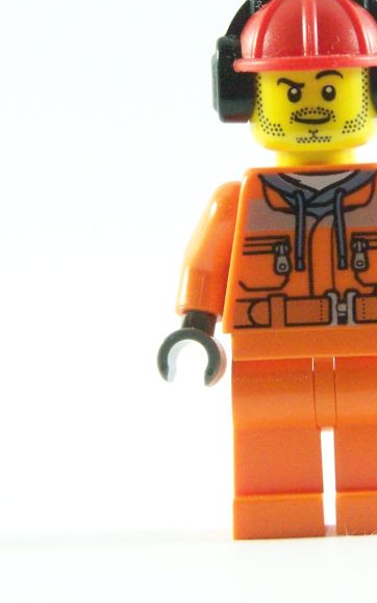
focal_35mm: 219
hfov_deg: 6.0
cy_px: 257
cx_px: 333
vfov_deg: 9.6
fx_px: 3604
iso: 400
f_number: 4
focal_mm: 19.4
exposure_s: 1/60
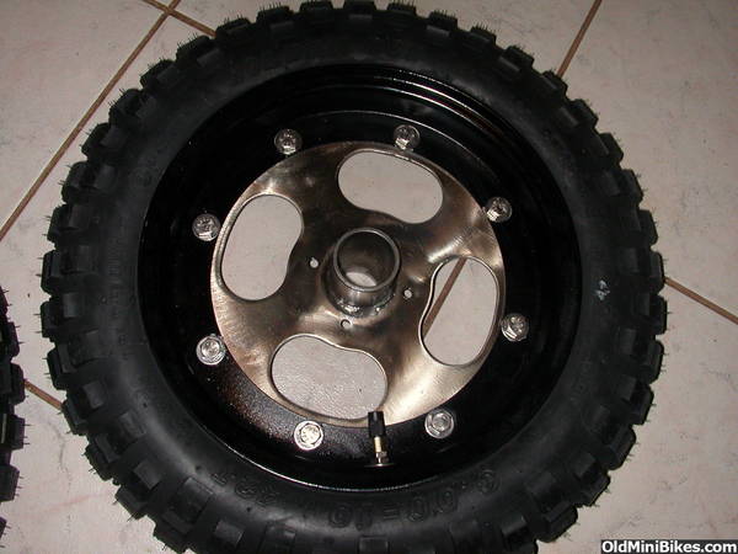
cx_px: 369
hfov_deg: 50.1
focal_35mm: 37
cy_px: 277
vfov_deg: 38.7
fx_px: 789
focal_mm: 5.6
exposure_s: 1/59.9
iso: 100
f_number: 4.5
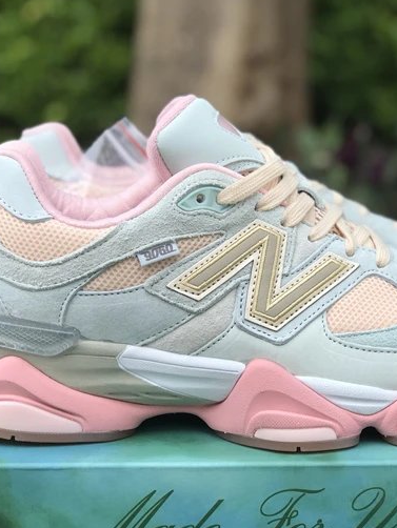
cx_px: 226
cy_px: 267
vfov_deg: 23.3
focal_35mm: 84
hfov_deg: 17.6
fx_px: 1283
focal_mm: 6.6
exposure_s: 1/297
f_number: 2.8
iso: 20
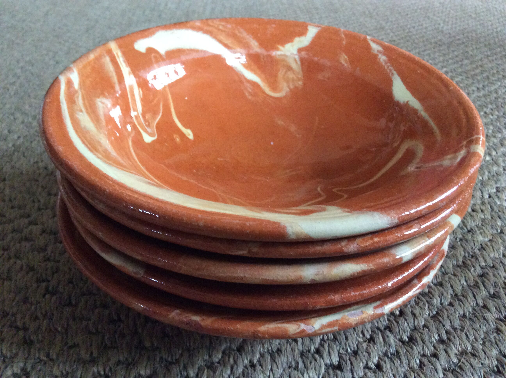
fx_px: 467
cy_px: 189
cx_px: 253
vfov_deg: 44.1
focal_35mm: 32
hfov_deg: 56.9
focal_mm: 3.3
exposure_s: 1/25
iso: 320
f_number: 2.4
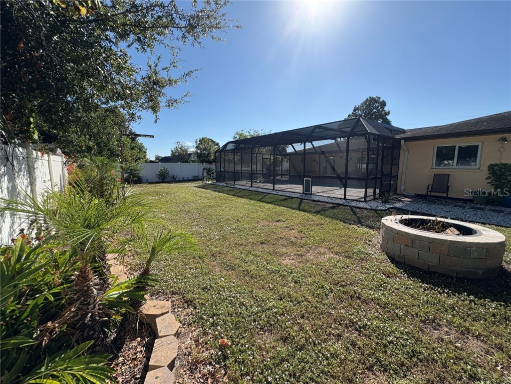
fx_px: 207
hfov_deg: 102.1
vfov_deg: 85.7
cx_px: 256
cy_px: 192
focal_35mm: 14
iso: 40
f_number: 2.2
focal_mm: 2.22
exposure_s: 1/1880
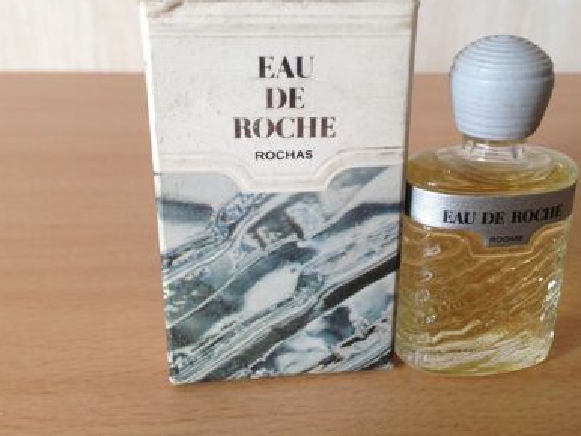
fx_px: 689
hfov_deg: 45.6
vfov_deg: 35.1
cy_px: 185
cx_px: 330
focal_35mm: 41
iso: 50
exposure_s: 1/30
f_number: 2.4
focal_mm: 4.13
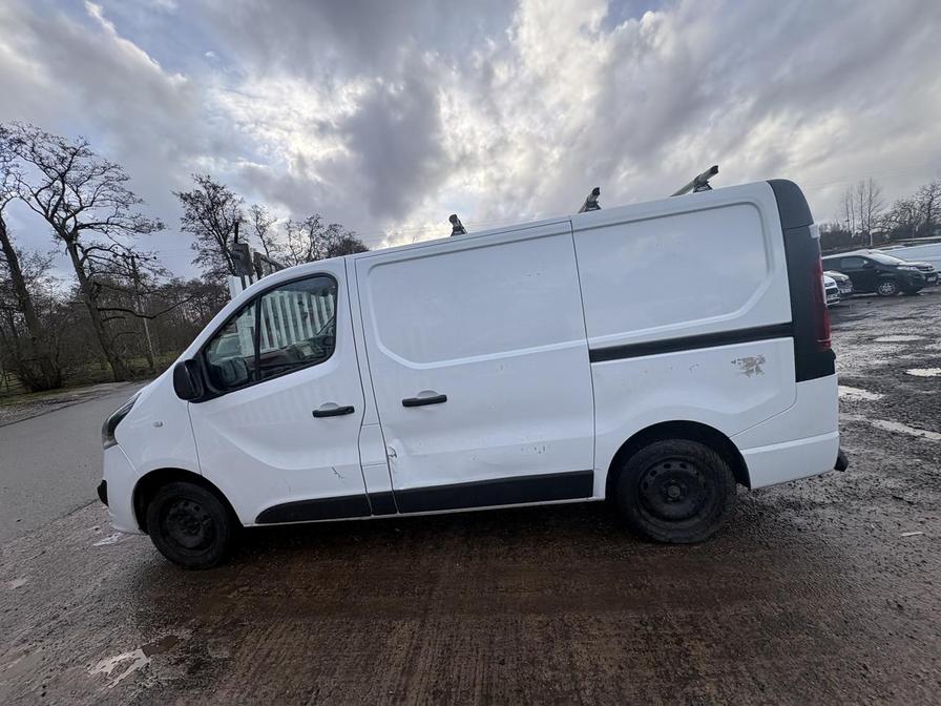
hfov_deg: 102.1
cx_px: 470
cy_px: 353
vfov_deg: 85.7
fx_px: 381
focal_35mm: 14
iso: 40
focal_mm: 2.22
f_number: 2.2
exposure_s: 1/652
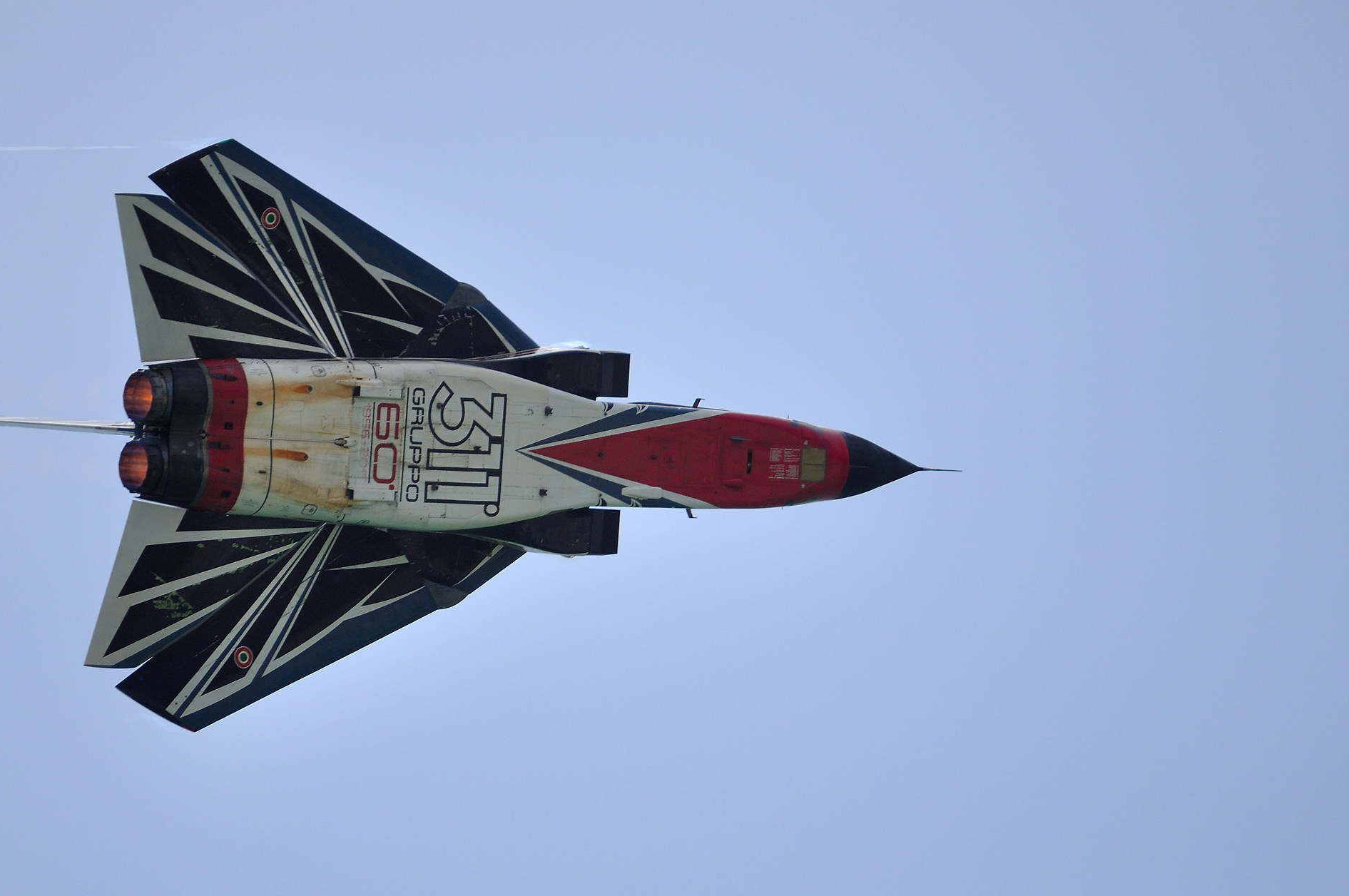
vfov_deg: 2.4
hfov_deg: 3.6
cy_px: 454
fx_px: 21371
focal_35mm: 571
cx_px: 687
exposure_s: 1/1600
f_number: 5.6
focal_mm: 300
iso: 220
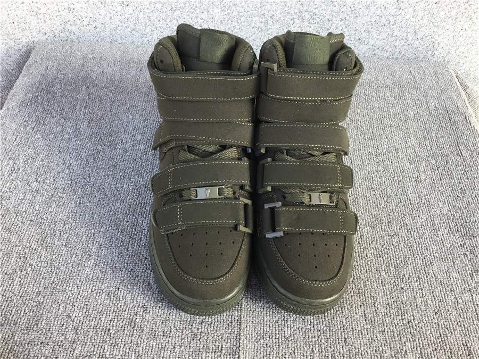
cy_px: 180
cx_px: 240
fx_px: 429
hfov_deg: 58.4
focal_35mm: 31
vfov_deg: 45.4
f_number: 2.4
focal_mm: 3.3
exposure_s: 1/100
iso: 25
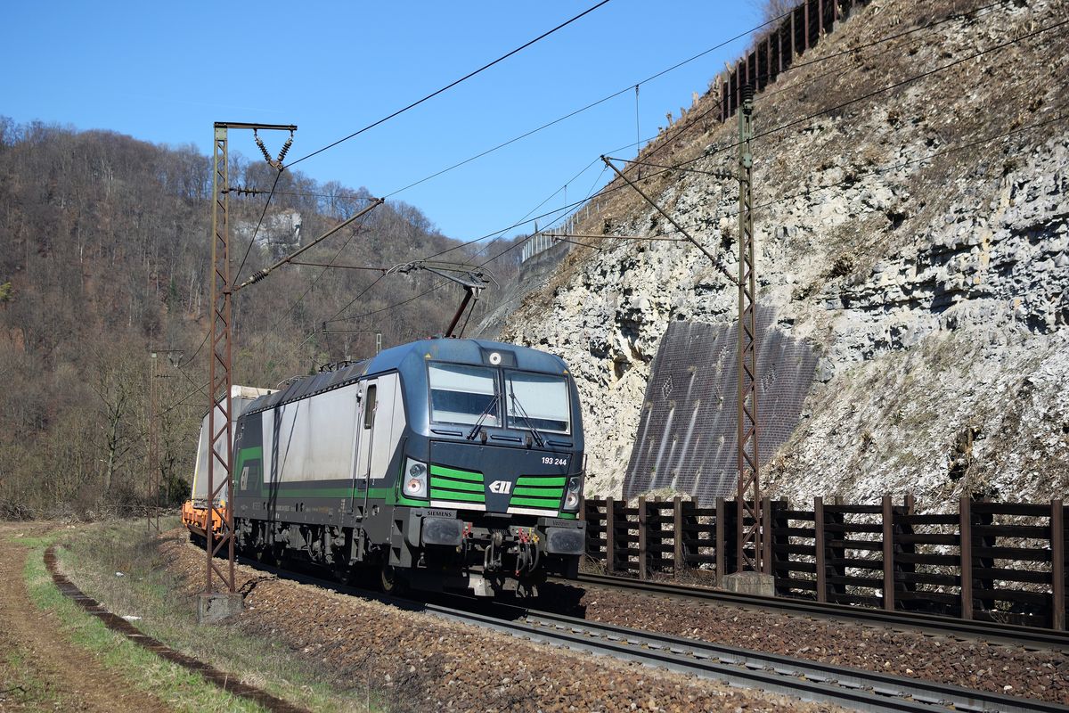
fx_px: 1559
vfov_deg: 25.8
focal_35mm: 52
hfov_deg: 37.9
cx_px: 534
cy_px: 356
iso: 100
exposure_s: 1/2000
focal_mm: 35
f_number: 2.8
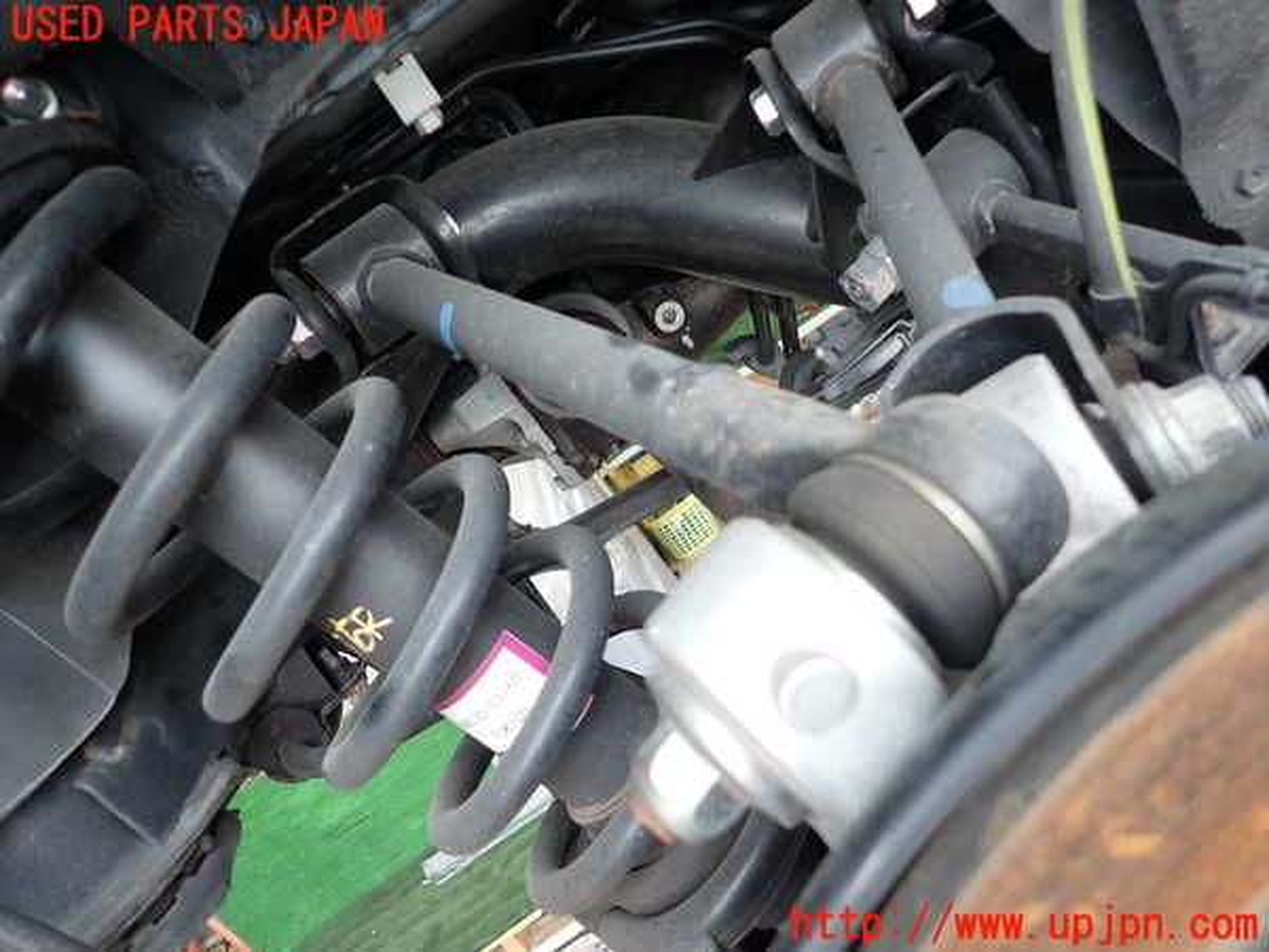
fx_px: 916
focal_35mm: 25
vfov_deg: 54.9
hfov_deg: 69.4
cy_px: 476
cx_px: 634
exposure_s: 1/125
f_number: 2
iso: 125
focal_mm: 4.5
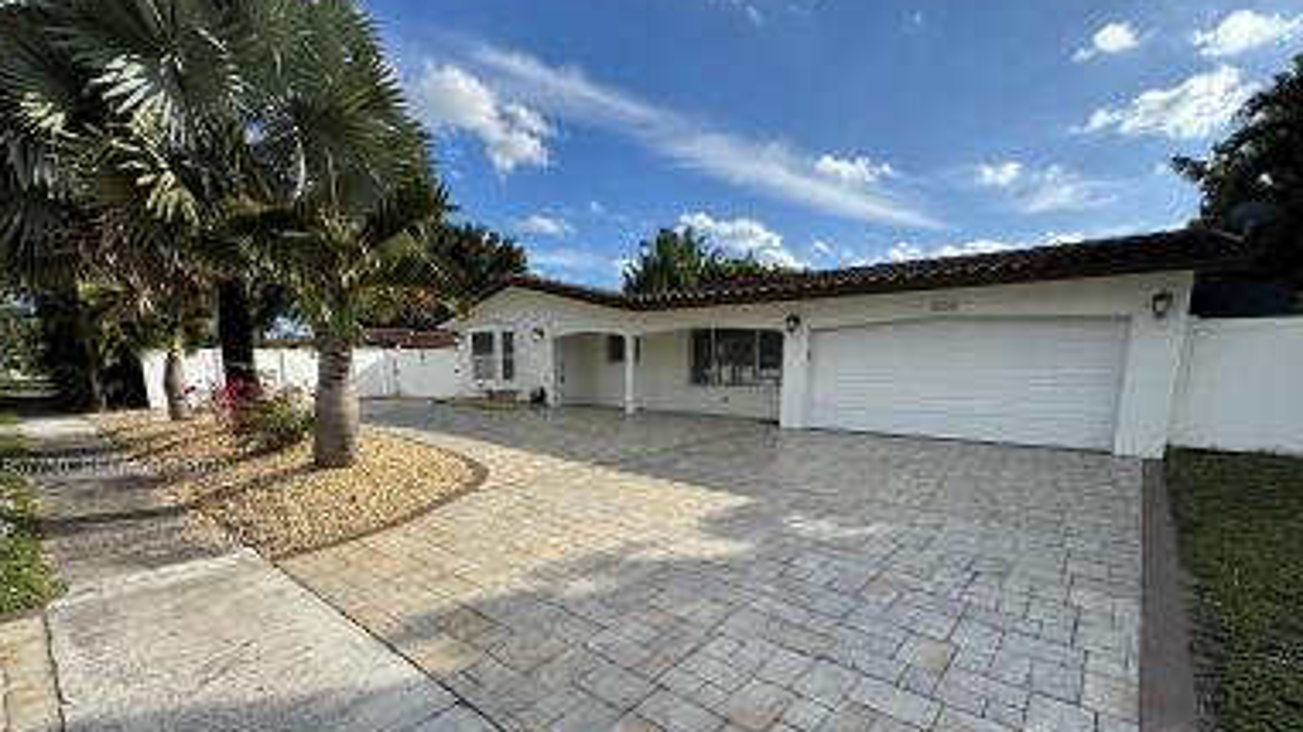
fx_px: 553
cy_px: 469
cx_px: 646
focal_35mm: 16
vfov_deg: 65.8
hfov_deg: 99.4
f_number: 2.2
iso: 50
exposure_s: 1/1709
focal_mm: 2.22
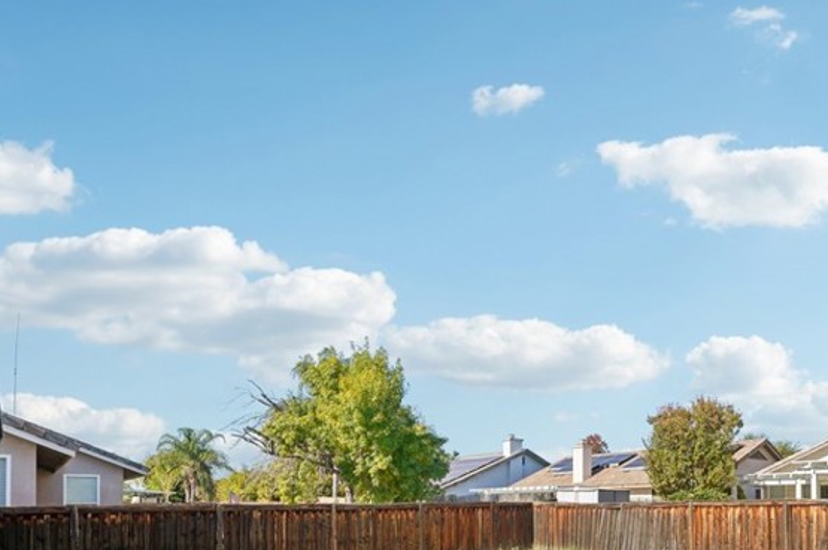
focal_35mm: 24
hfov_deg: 71.4
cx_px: 559
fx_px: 551
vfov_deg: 48.2
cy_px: 483
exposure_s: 1/250
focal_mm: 13
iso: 100
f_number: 8
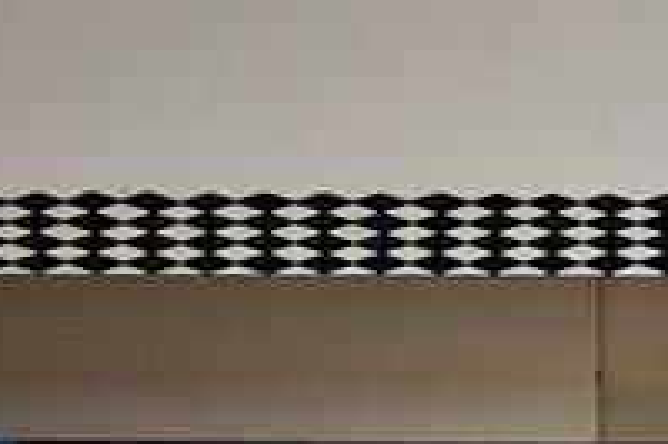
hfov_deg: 4.8
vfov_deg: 3.2
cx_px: 1633
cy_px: 870
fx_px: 7834
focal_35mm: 423
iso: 400
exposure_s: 1/125
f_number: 5.6
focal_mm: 55
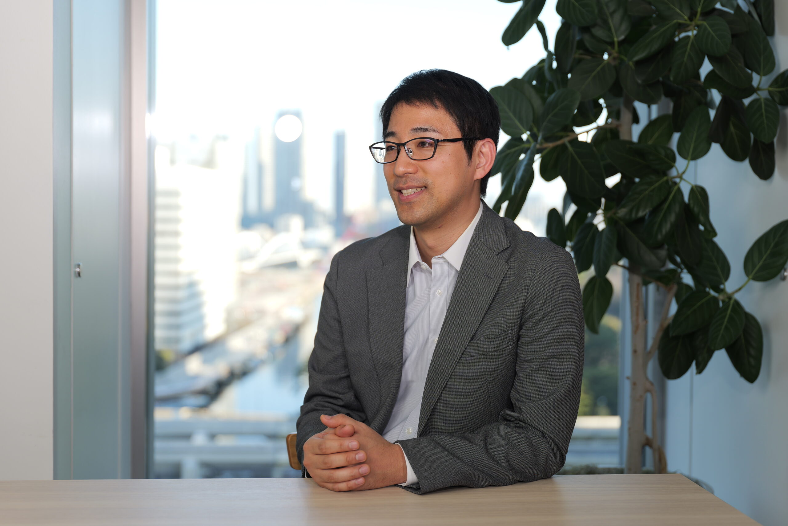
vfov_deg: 25.5
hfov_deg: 37.5
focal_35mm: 53
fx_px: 1160
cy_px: 263
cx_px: 394
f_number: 2.8
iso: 100
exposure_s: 1/160
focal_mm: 53
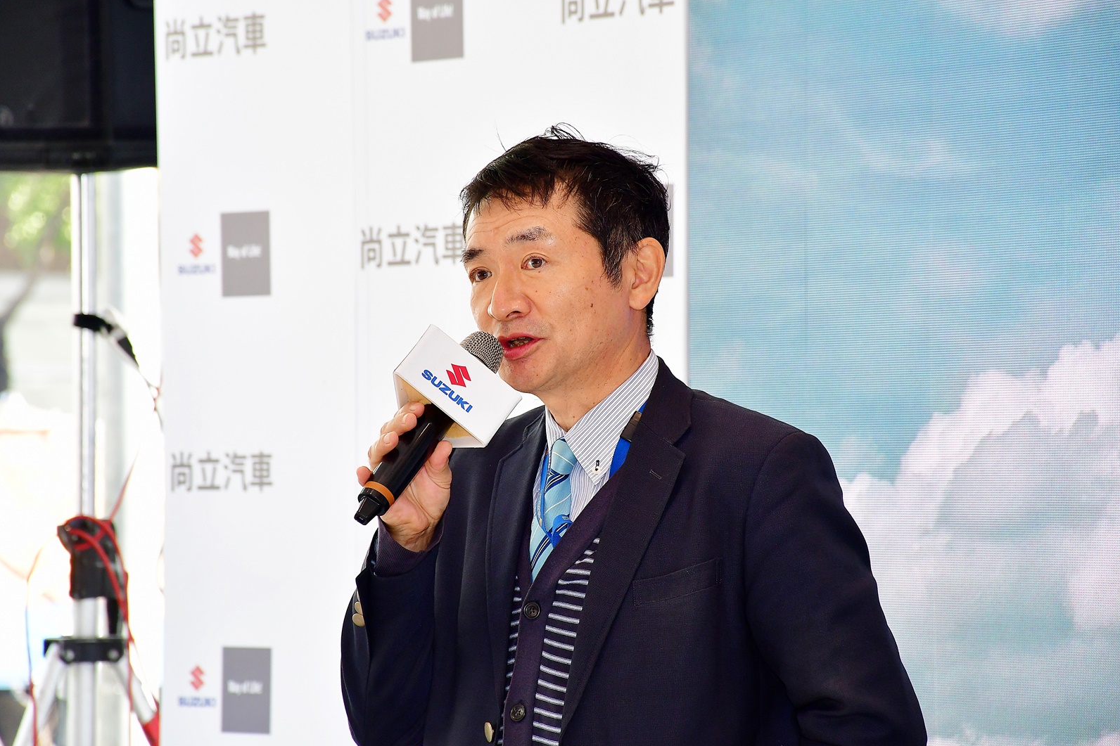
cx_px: 562
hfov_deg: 10.5
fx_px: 6097
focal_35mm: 196
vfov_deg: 7.0
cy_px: 373
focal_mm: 130
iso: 800
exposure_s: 1/100
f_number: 7.1
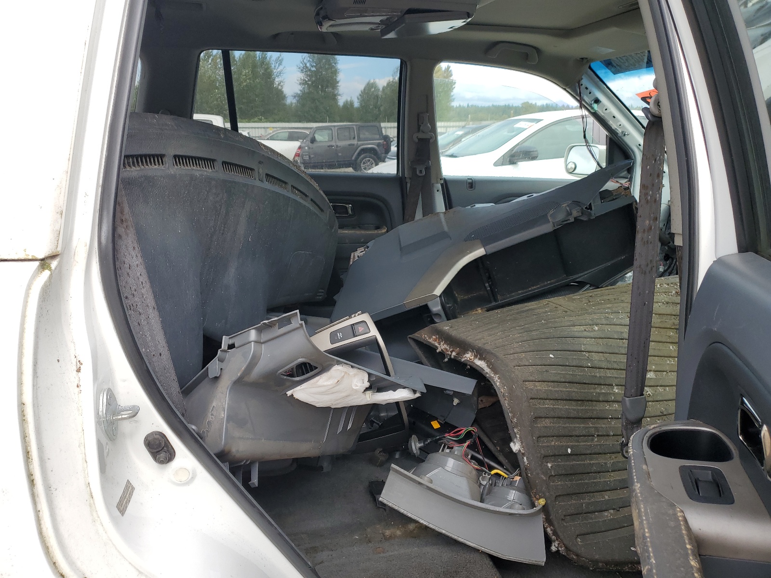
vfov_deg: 53.1
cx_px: 386
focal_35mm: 26
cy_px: 289
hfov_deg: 67.3
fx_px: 579
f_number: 1.5
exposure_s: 1/909
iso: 50
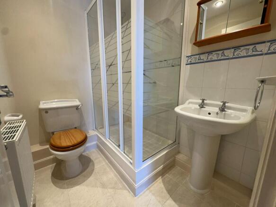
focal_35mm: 14
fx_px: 112
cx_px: 138
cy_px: 104
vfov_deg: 85.7
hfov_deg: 102.1
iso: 80
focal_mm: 2.22
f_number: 2.2
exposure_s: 1/100
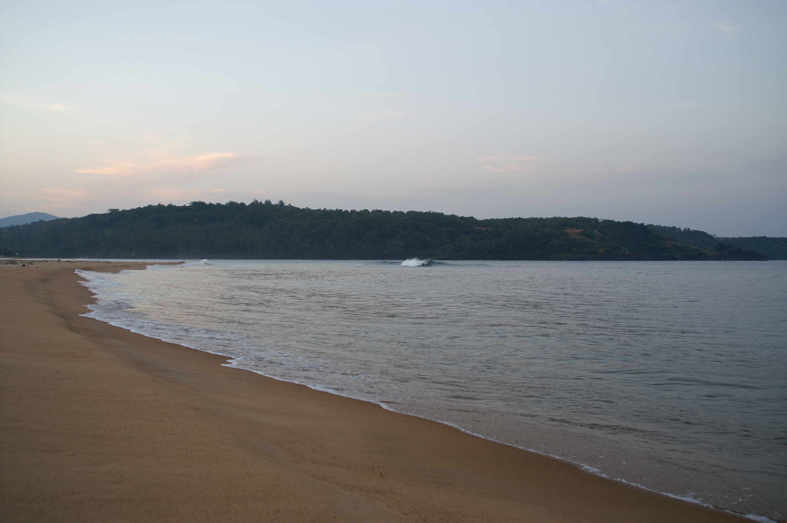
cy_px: 262
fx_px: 786
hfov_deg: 53.2
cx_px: 394
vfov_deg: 36.8
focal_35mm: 36
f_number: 3.5
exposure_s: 1/80
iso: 100
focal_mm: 24
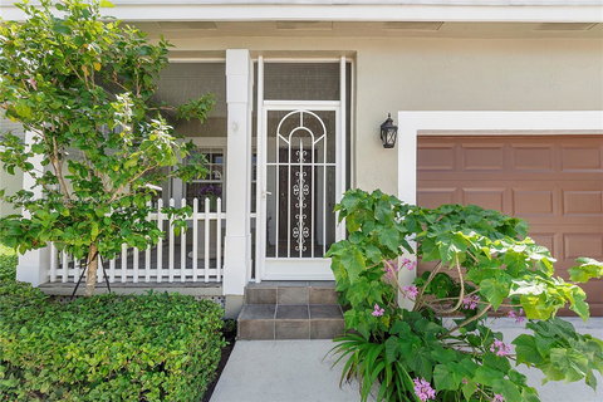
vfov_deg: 77.3
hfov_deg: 100.4
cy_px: 201
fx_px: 251
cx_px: 302
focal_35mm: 15
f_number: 9
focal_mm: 10
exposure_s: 1/125
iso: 160
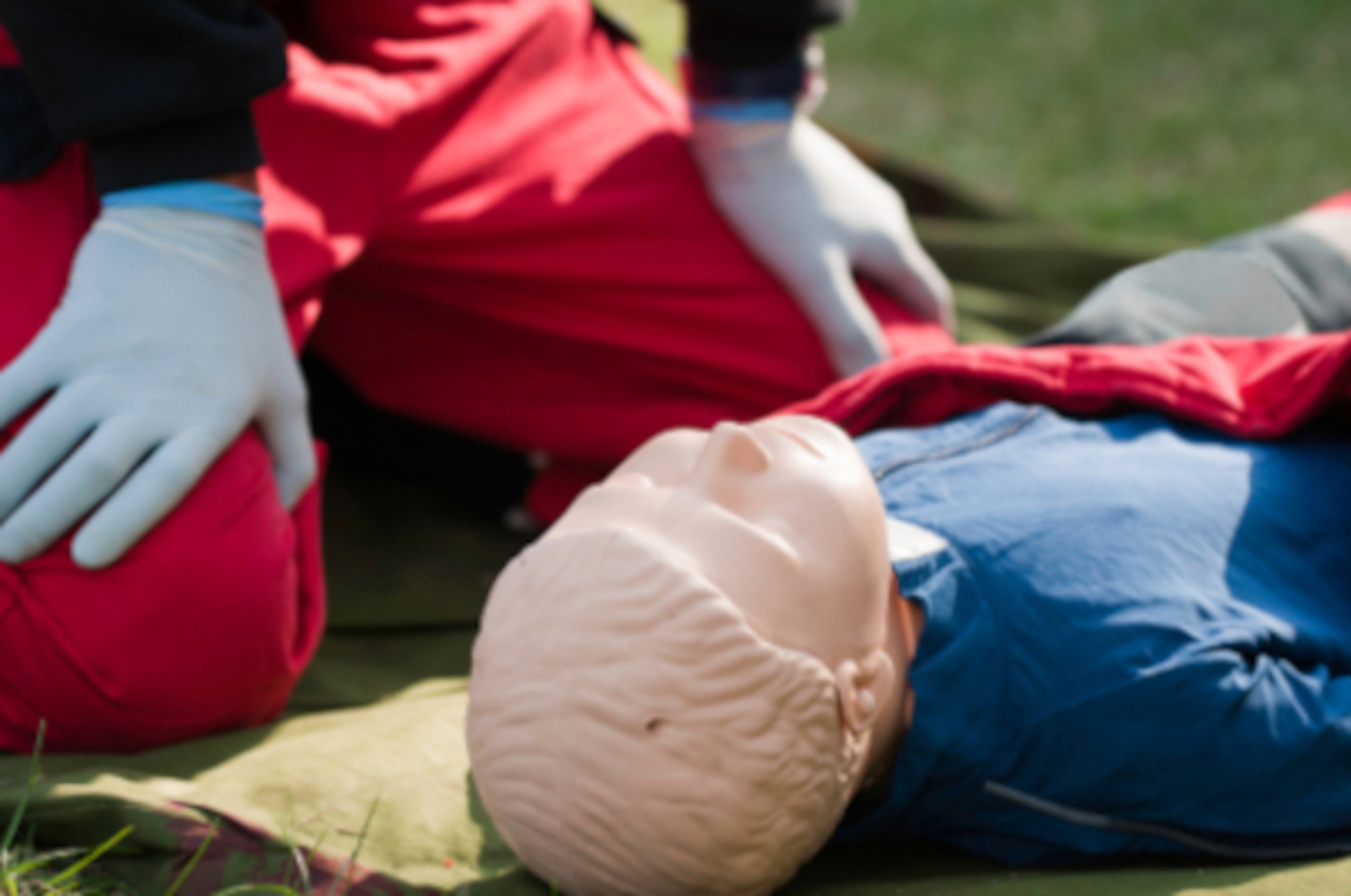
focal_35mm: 180
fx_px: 6744
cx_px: 676
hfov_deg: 11.4
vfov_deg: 7.6
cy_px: 448
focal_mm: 120
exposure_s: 1/800
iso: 160
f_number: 3.5
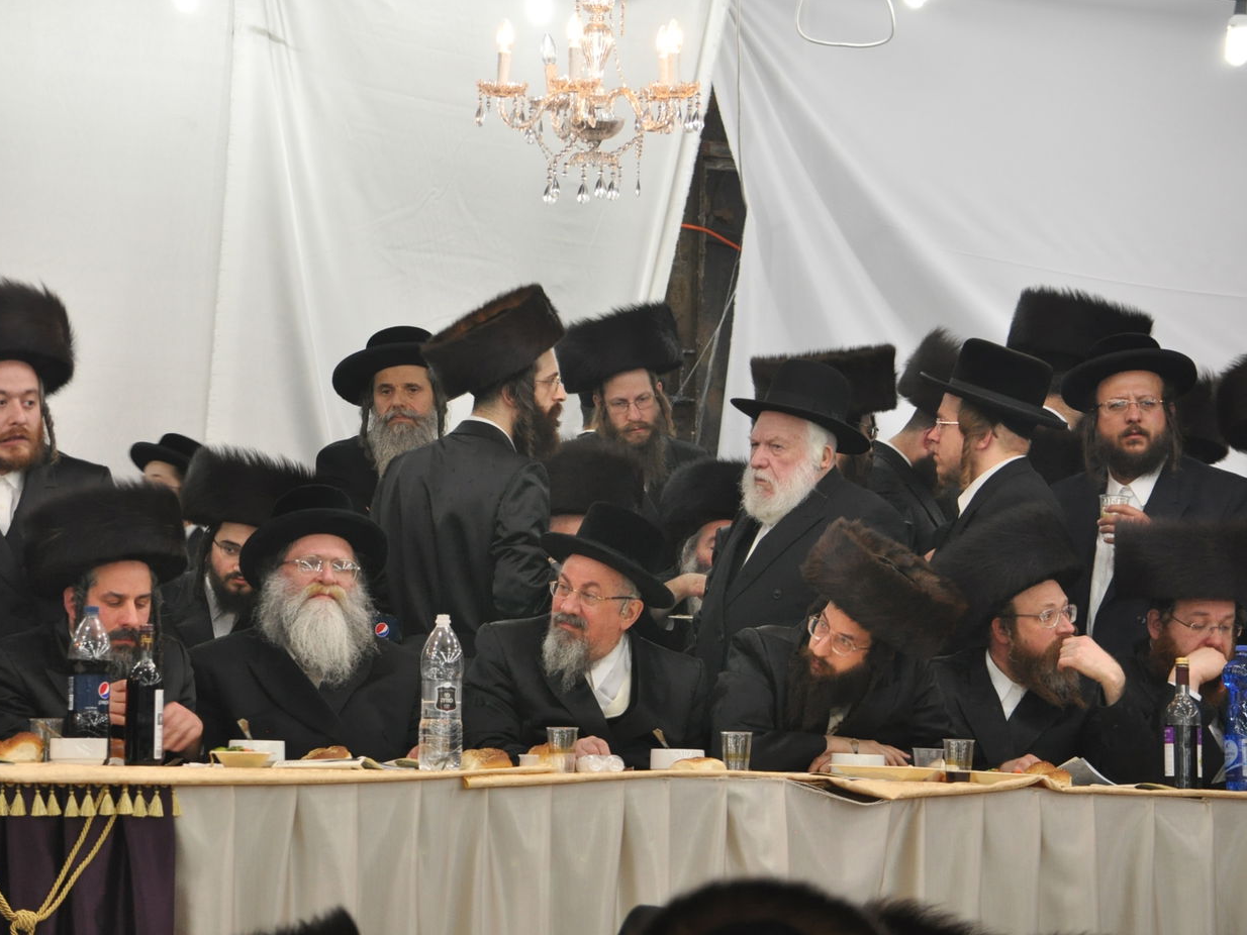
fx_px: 8828
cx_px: 564
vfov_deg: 6.1
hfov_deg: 8.1
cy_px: 467
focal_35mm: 245
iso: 1000
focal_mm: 150
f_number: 5.6
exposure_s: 1/60
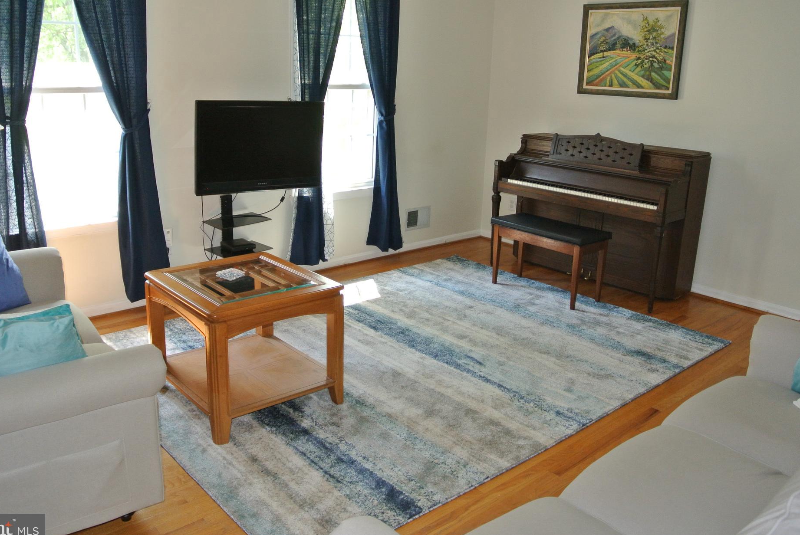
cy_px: 248
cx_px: 393
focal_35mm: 30
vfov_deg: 43.7
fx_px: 667
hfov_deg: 61.9
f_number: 3.5
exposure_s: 1/60
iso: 450
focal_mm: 10
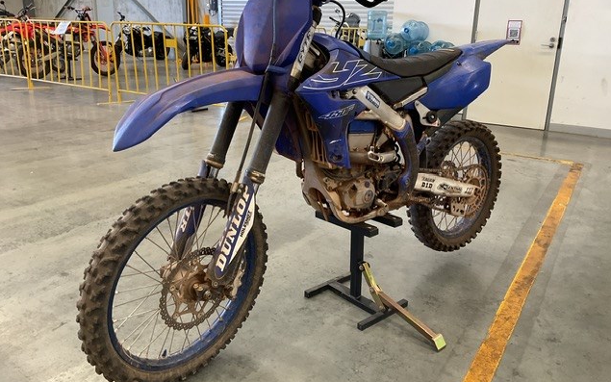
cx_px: 306
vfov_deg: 40.6
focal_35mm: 31
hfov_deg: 61.2
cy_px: 175
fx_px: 516
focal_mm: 3
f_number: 1.8
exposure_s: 1/50
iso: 64
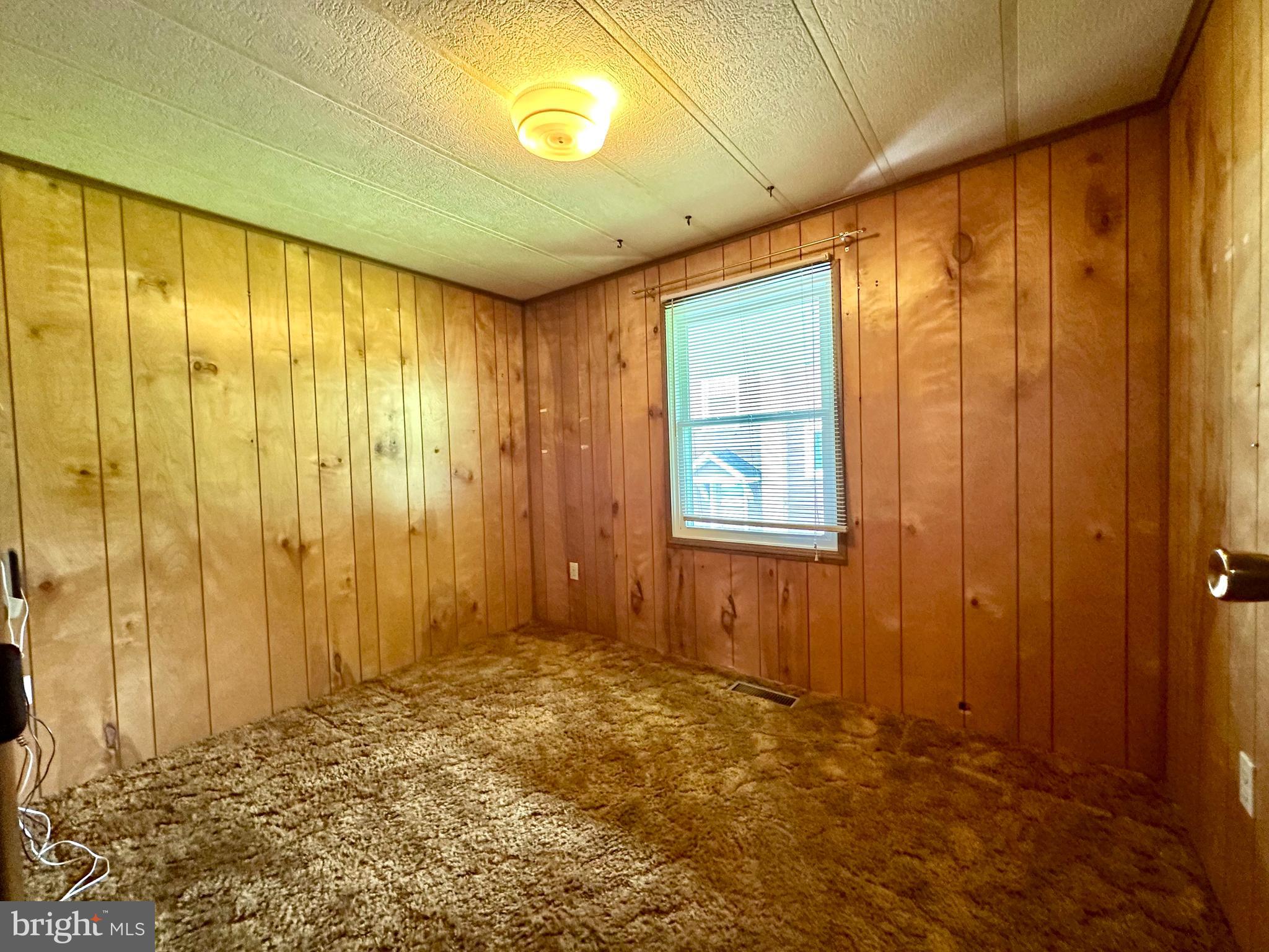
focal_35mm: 14
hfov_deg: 102.1
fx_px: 513
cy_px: 476
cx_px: 634
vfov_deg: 85.7
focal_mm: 2.22
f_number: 2.2
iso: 400
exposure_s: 1/60
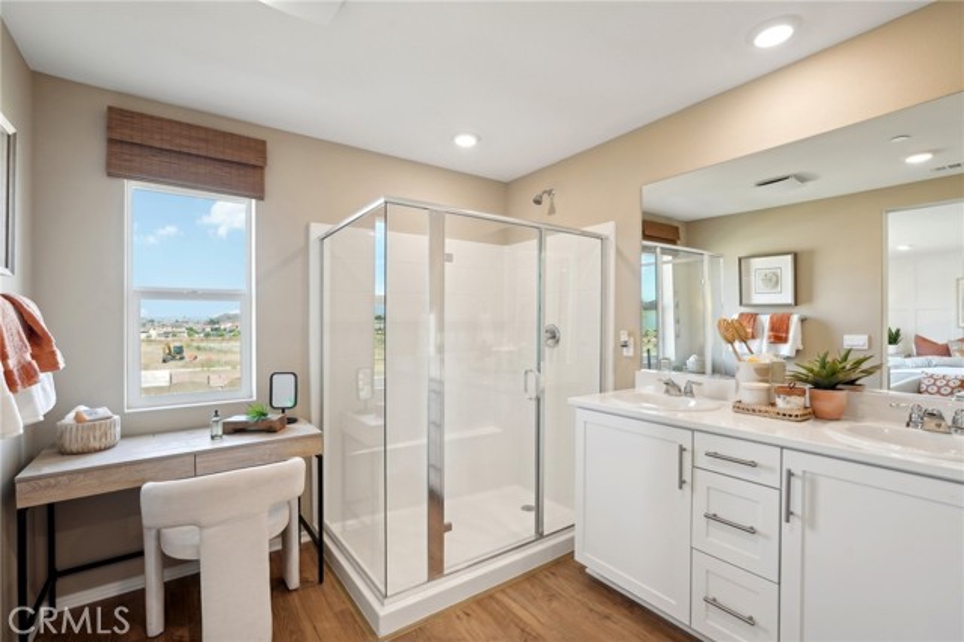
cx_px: 482
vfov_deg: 73.7
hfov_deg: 96.8
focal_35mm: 16
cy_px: 321
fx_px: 428
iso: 400
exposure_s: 1/20
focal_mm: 16
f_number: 8
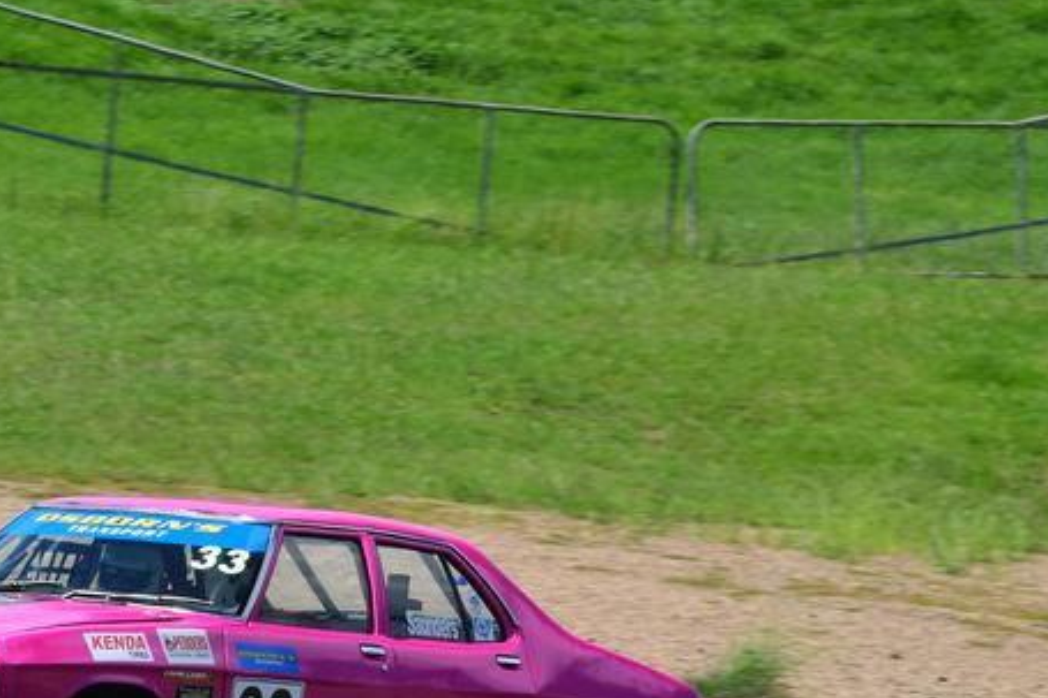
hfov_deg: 3.1
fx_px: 19205
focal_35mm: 660
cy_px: 403
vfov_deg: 2.1
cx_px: 136
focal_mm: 250
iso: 400
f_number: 13
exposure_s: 1/500
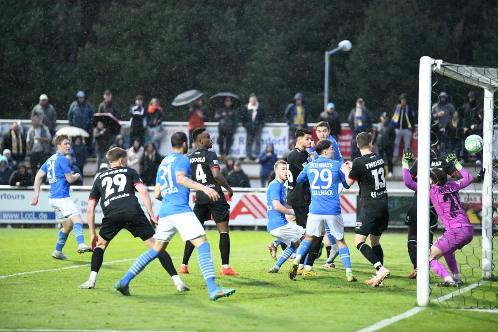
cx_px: 249
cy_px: 166
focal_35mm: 200
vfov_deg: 6.9
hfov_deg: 10.3
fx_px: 2766
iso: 25600
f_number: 2.8
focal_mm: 200
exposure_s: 1/1600
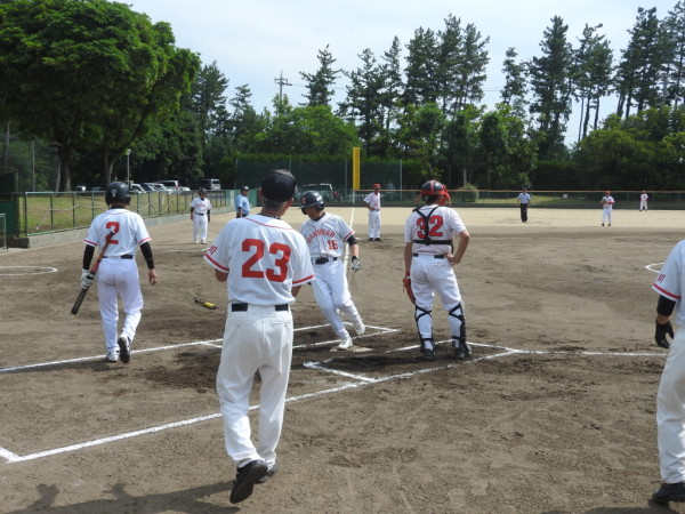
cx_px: 342
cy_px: 257
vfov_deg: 32.2
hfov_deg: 42.1
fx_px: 890
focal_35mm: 45
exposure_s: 1/1000
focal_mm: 8.1
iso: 100
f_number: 4
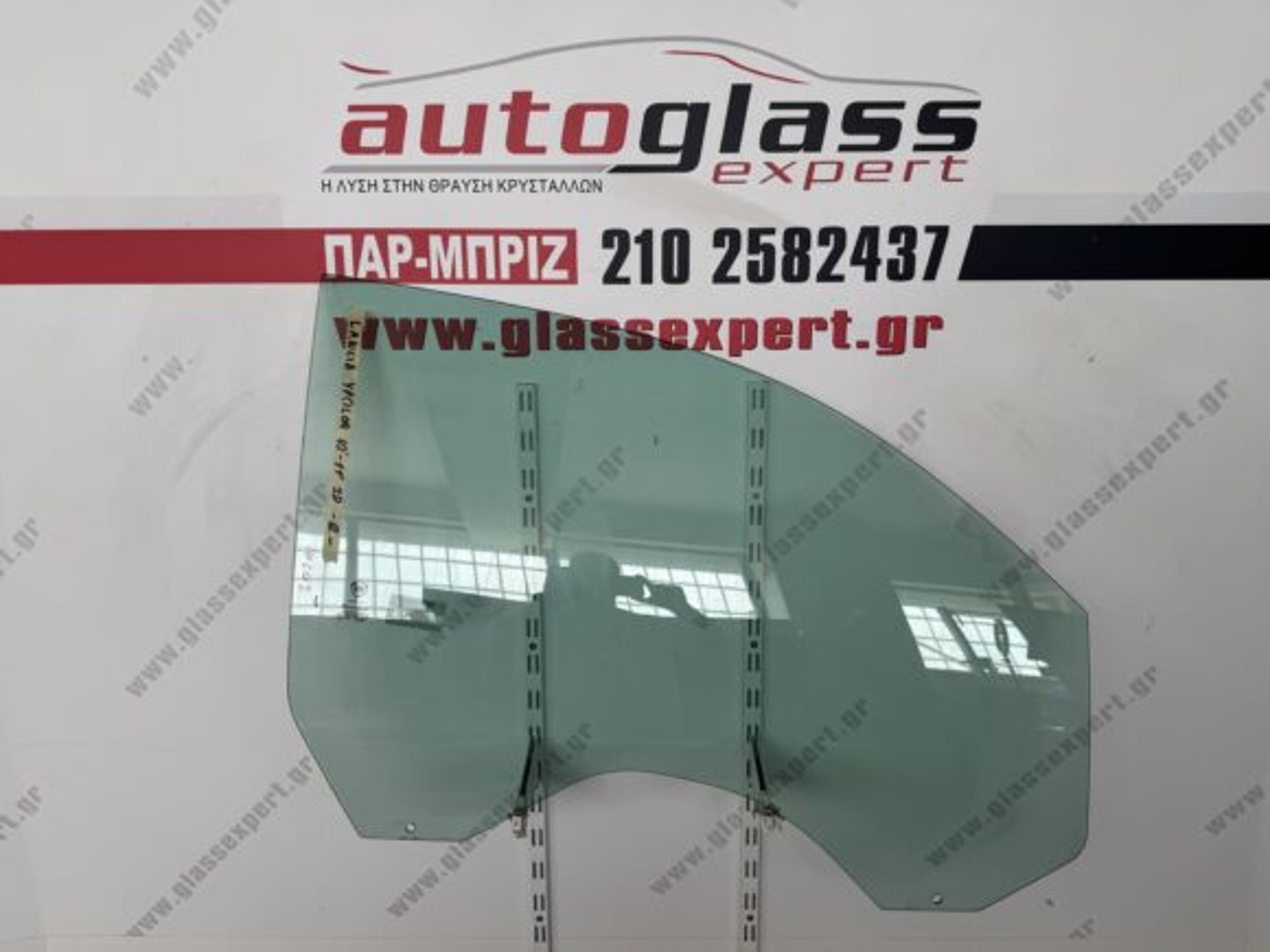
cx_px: 635
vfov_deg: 56.8
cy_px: 476
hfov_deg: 71.6
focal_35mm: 24
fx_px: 881
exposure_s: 1/477
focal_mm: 6.76
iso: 80
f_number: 1.78
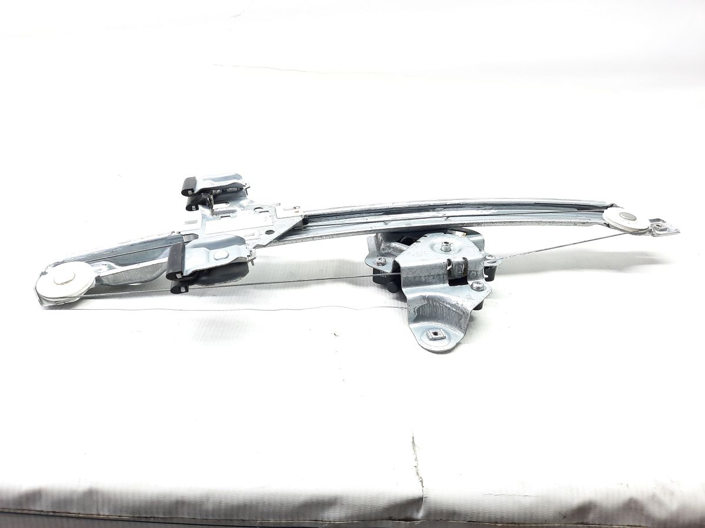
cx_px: 352
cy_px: 264
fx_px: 509
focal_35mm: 25
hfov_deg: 69.4
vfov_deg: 54.9
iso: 200
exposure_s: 1/50
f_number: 2
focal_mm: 4.6
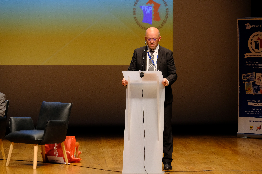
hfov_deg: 14.7
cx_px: 131
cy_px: 87
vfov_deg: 9.8
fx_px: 1019
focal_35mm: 140
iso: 1600
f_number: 5.6
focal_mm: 93.2
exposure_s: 1/45
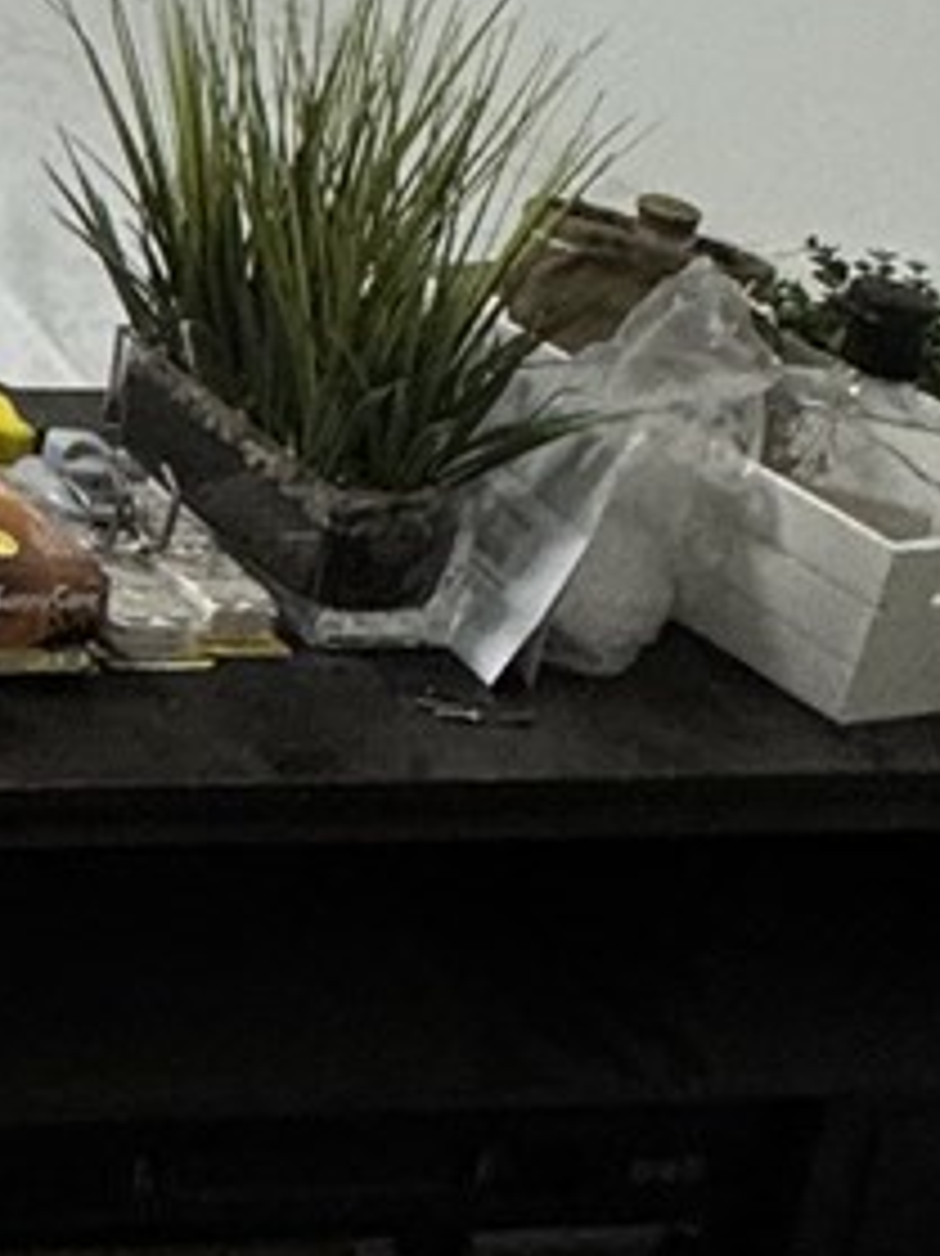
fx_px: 2790
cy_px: -671
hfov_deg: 13.3
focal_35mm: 77
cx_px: -1412
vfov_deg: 21.1
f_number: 2.2
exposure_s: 1/120
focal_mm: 2.22
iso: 160
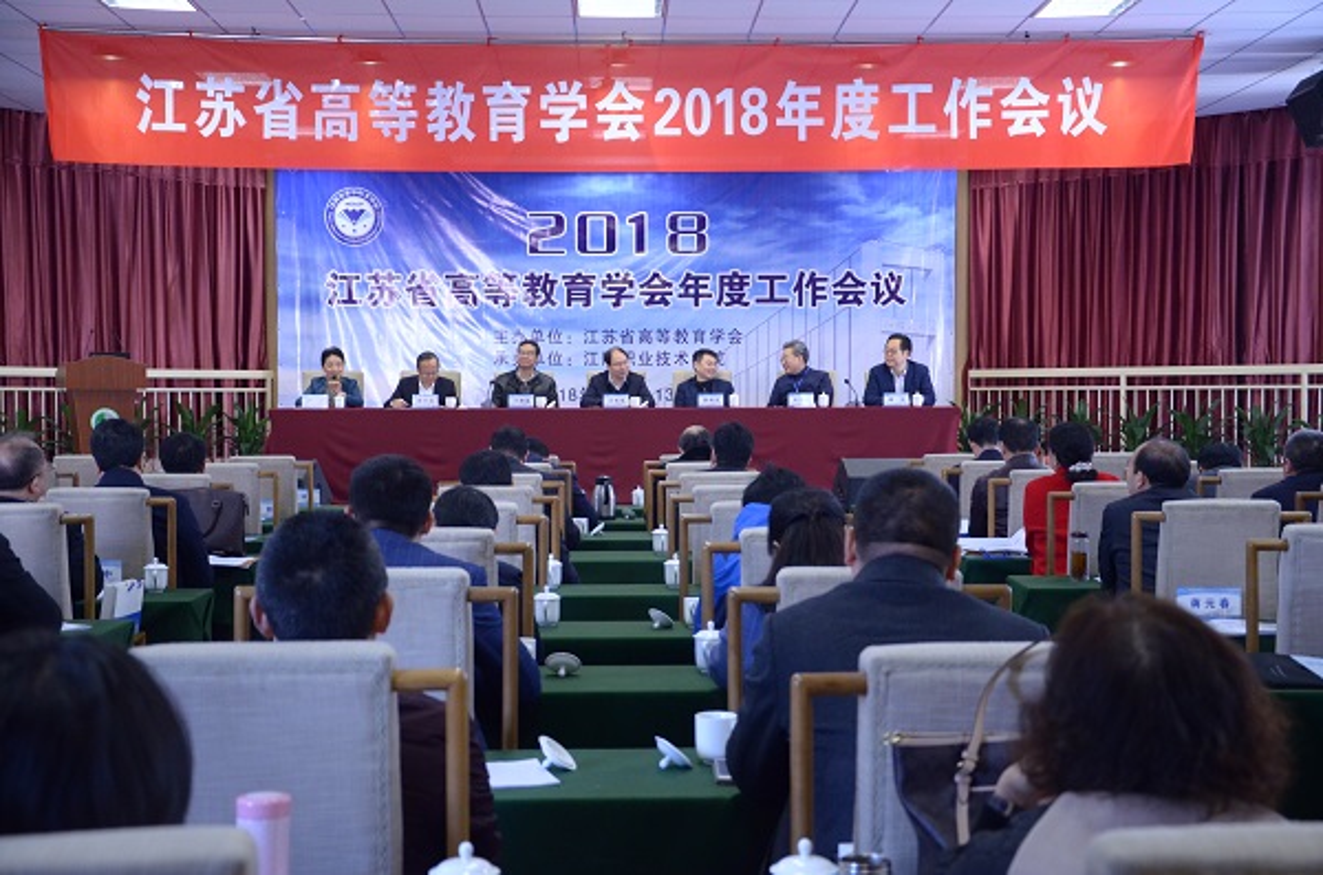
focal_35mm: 52
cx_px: 662
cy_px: 438
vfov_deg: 25.6
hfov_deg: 37.9
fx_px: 1925
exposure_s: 1/60
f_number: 4.5
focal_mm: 35
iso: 1600
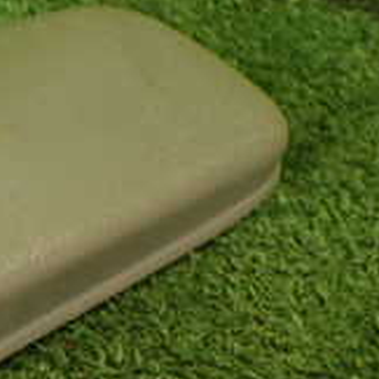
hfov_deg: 15.5
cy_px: 313
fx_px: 1214
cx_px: -281
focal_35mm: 98
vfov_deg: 17.6
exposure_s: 1/50
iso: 200
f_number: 2.3
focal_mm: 5.4
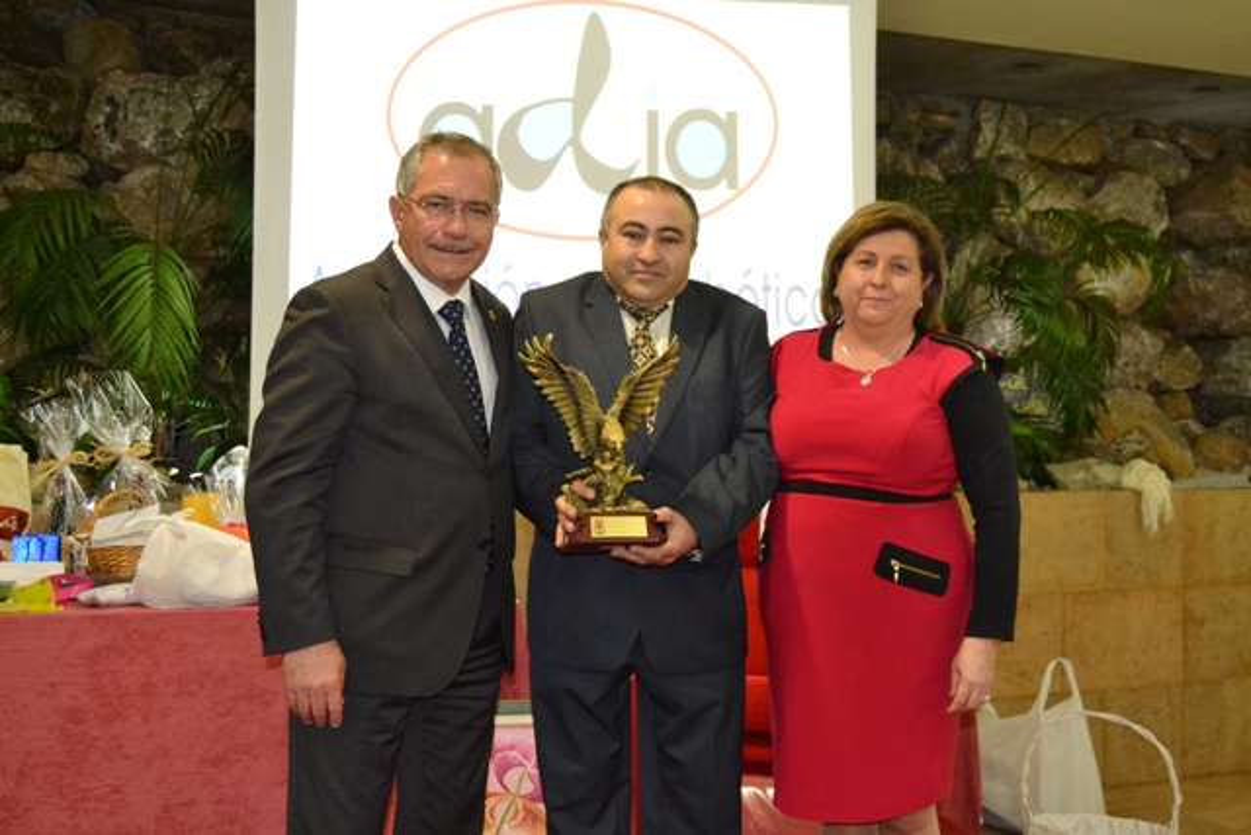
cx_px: 626
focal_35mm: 36
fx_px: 1251
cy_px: 418
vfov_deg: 36.9
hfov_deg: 53.1
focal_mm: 24
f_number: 3.8
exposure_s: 1/60
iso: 2000
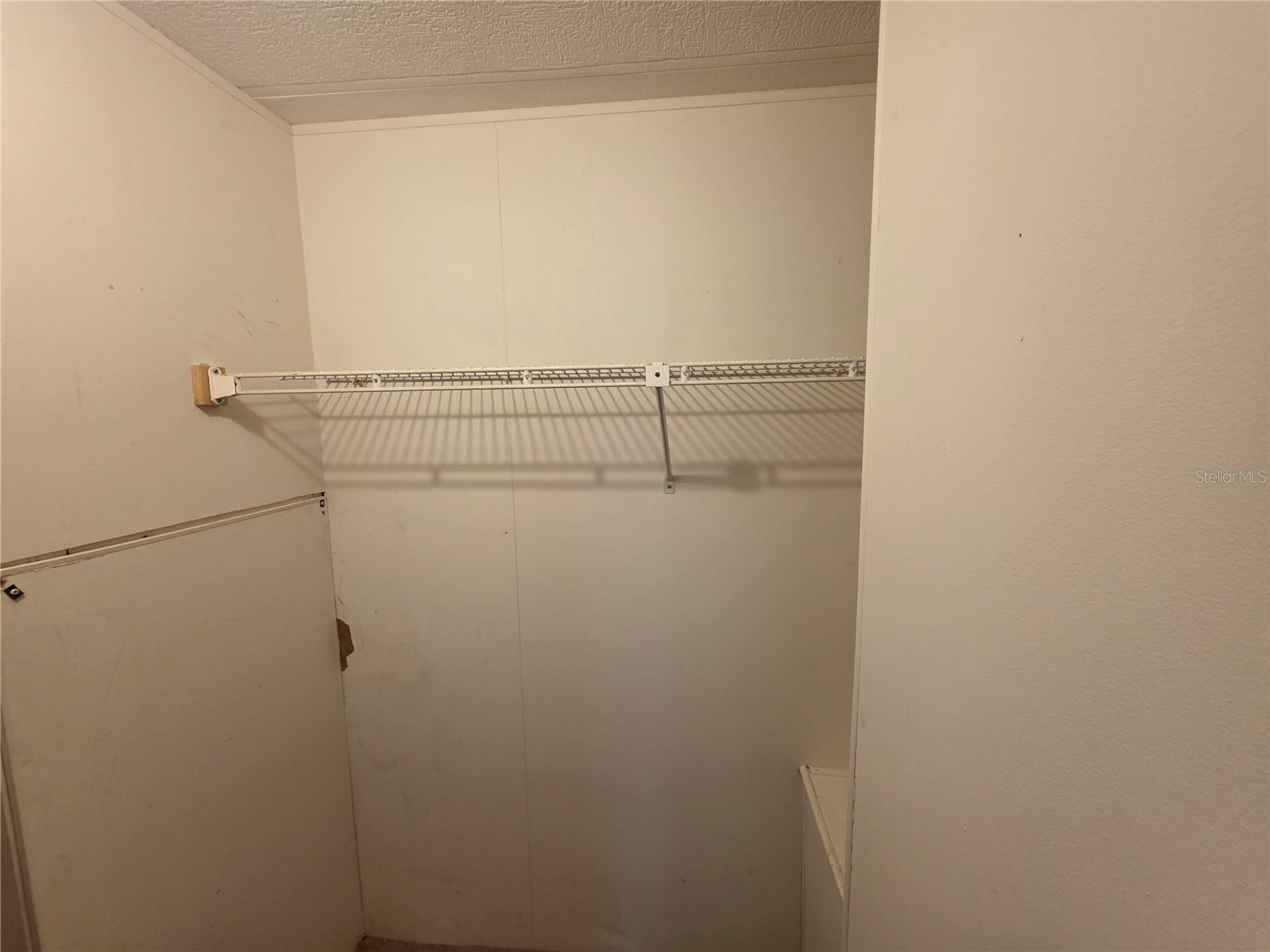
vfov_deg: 89.9
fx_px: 477
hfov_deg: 106.2
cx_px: 635
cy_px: 476
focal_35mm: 13
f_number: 1.9
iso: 200
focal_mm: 2.2
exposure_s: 1/60
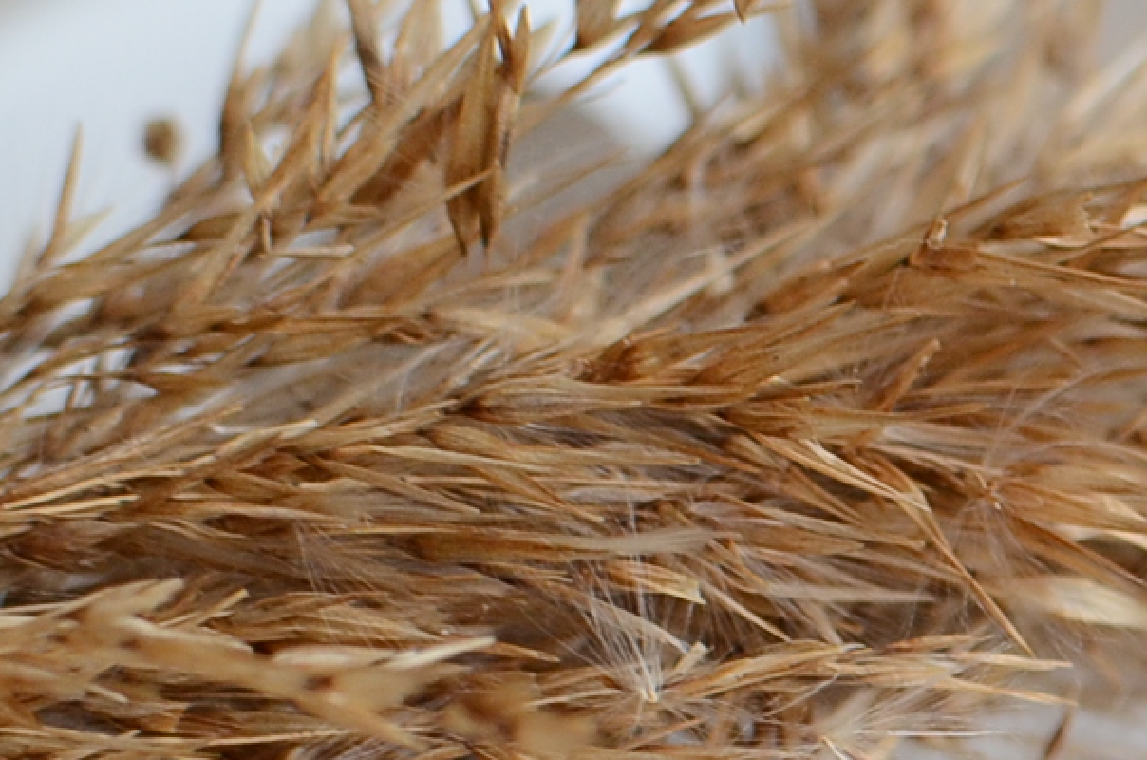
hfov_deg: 9.3
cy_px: 1258
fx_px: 6805
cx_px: 1821
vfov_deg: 6.3
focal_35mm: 214
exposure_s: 1/125
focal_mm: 35
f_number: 5.6
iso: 400
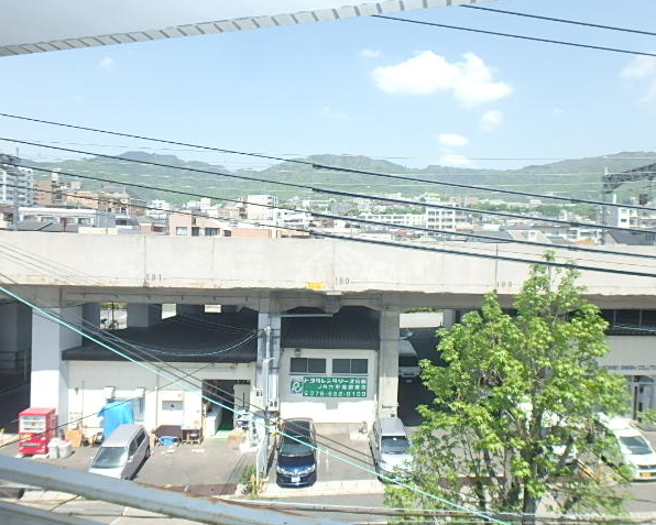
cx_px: 340
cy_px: 262
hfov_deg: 75.0
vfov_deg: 63.1
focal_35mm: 22
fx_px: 427
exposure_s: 1/640
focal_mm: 3.7
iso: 125
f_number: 3.5
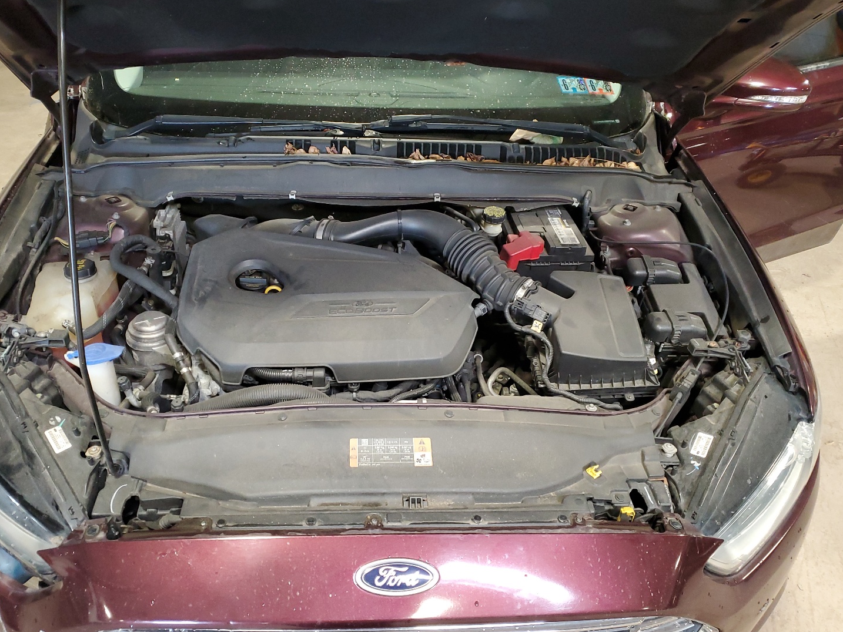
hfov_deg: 61.6
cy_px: 342
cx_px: 390
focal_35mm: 29
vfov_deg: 48.2
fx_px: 706
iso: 217
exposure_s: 1/60.2
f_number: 1.5
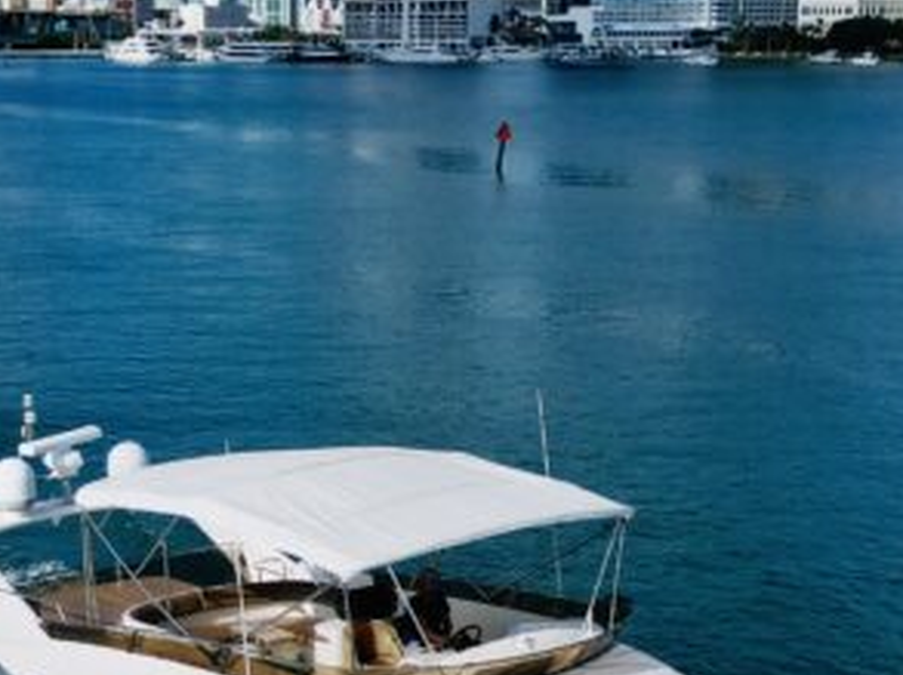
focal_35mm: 84
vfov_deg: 17.1
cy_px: 684
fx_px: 2189
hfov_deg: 23.3
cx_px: 342
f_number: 1.7
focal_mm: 6.72
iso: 110
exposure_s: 1/8000
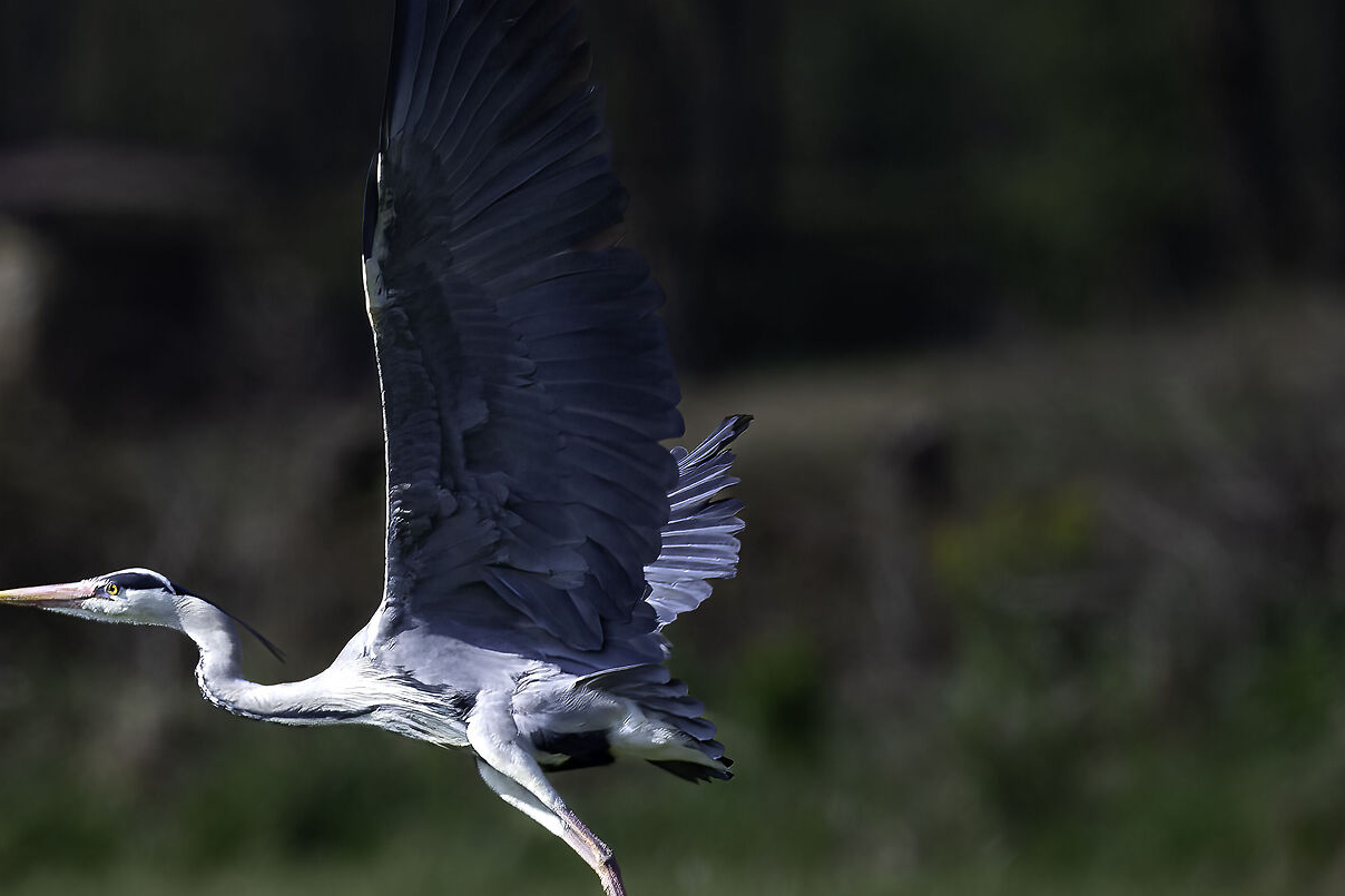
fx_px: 51959
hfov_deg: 1.5
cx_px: 430
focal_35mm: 1391
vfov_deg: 1.0
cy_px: 651
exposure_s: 1/2500
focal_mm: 700
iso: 640
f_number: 8
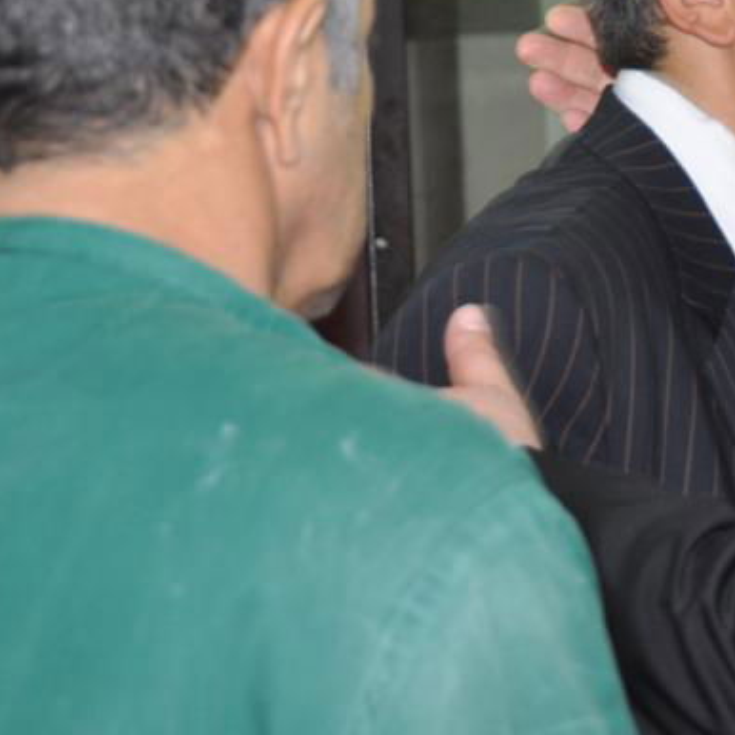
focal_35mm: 189
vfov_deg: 9.2
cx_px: 834
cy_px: 164
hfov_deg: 9.2
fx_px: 4540
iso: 500
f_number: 5
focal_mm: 56
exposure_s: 1/60
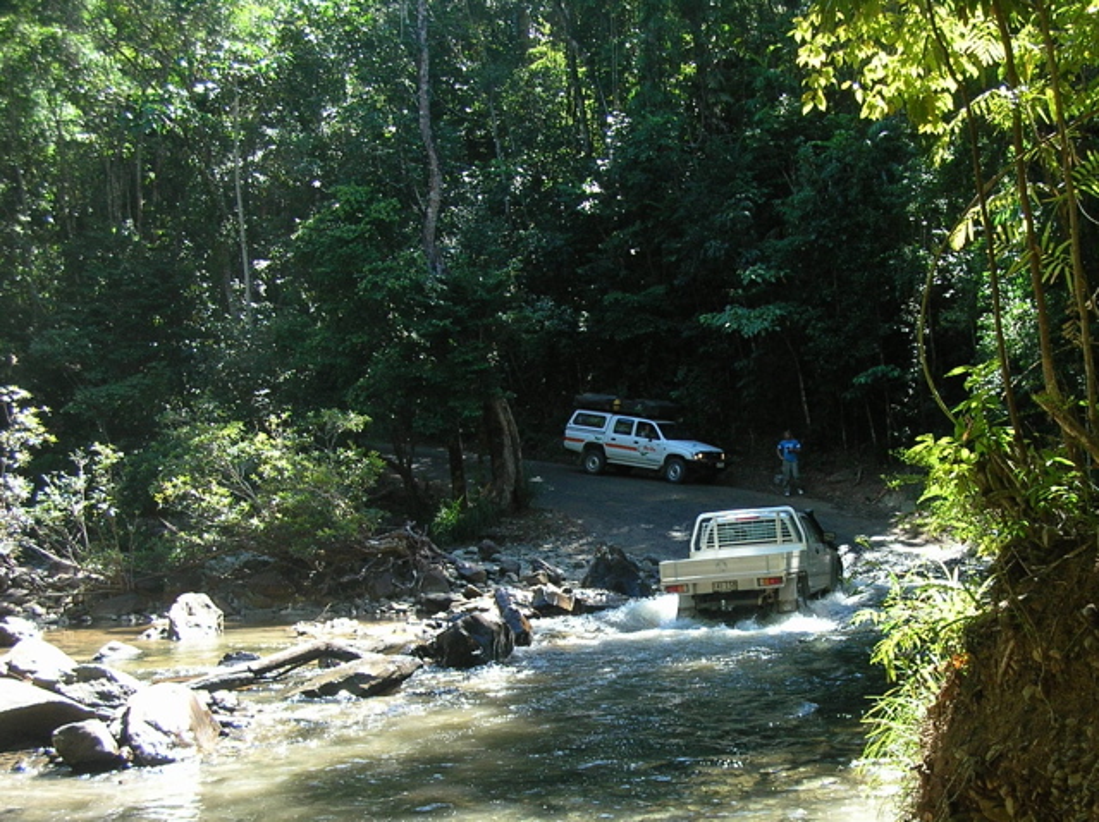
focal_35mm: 36
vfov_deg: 39.6
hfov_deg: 51.4
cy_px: 411
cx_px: 550
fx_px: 1142
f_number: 2.7
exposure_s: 1/91
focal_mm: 6
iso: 50
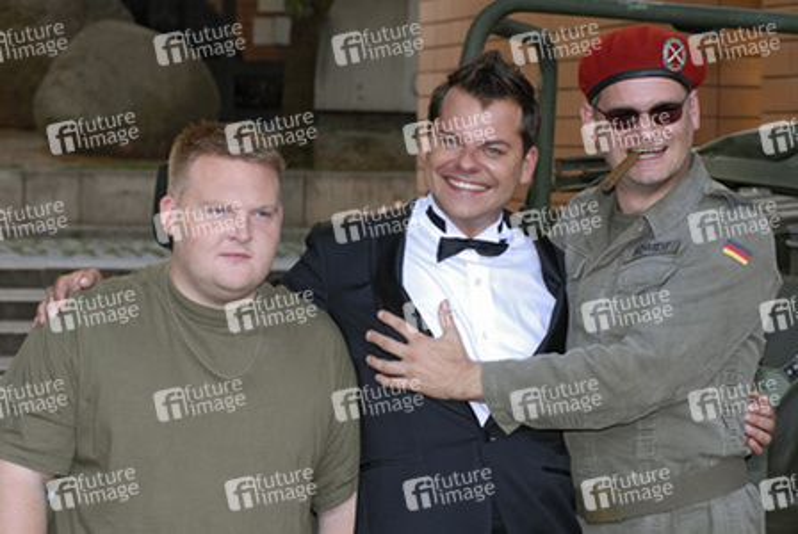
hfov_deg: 17.0
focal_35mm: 120
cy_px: 267
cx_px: 399
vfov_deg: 11.5
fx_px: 2663
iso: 400
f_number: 9
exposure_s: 1/100
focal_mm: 80
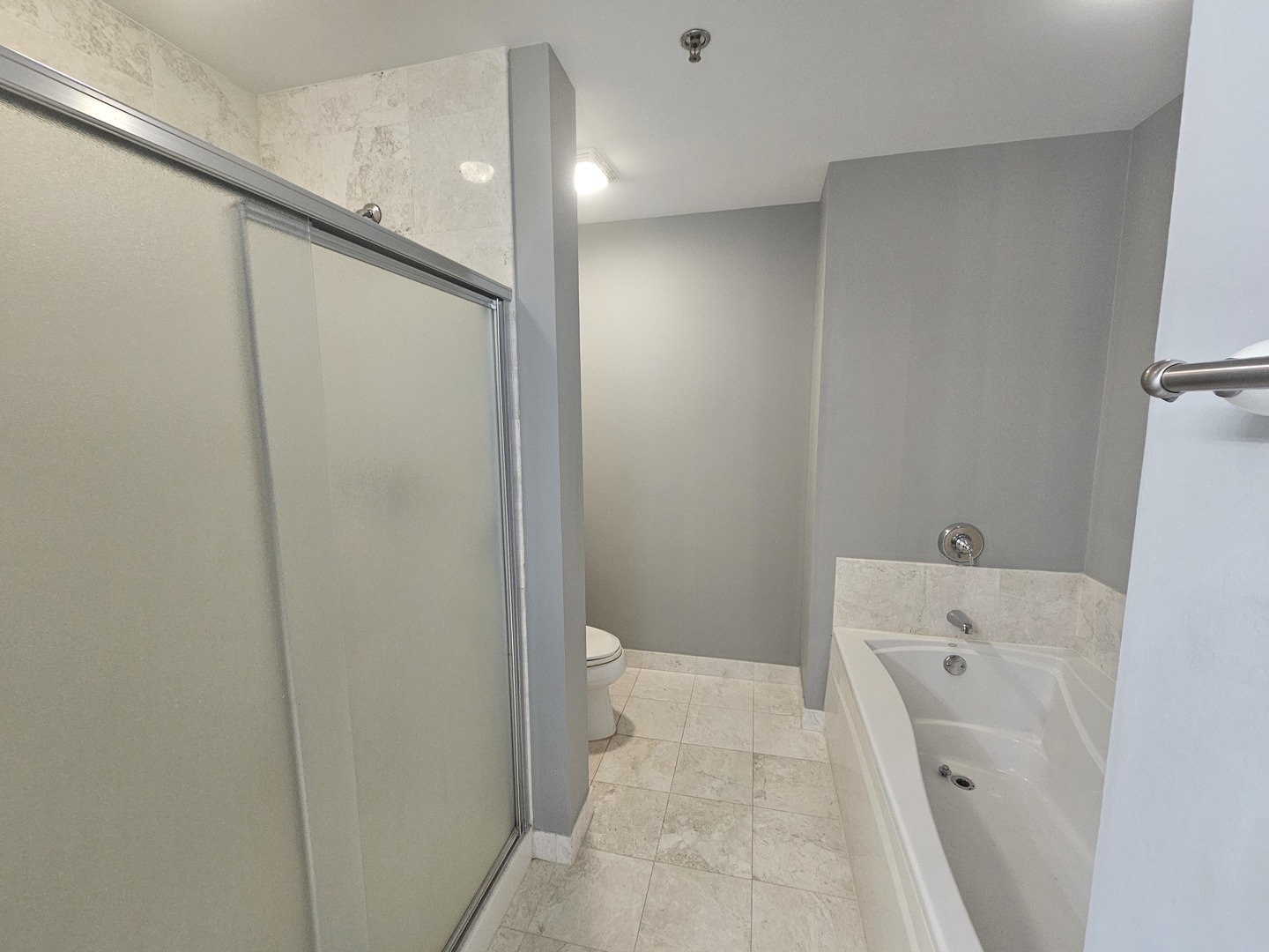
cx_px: 634
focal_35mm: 13
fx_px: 477
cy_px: 476
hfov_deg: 106.2
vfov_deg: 89.9
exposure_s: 1/30
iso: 320
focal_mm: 2.2
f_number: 2.2
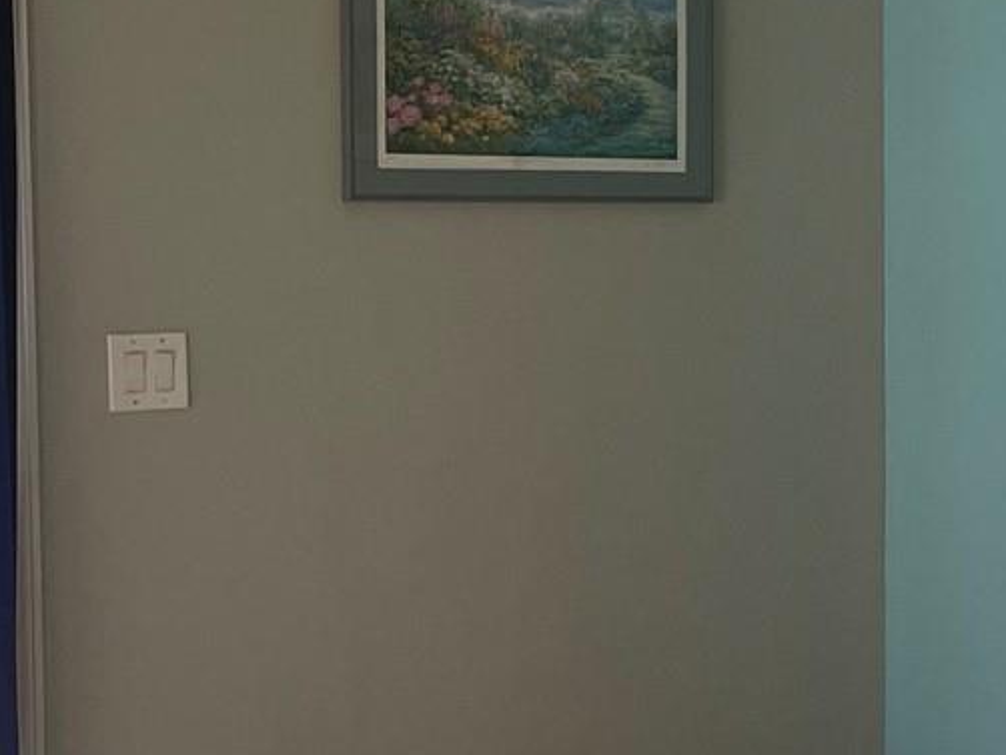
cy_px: 423
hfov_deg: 17.8
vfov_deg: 14.0
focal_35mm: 106
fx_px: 3082
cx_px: 1146
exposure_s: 1/120
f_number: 1.6
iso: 80
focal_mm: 4.2
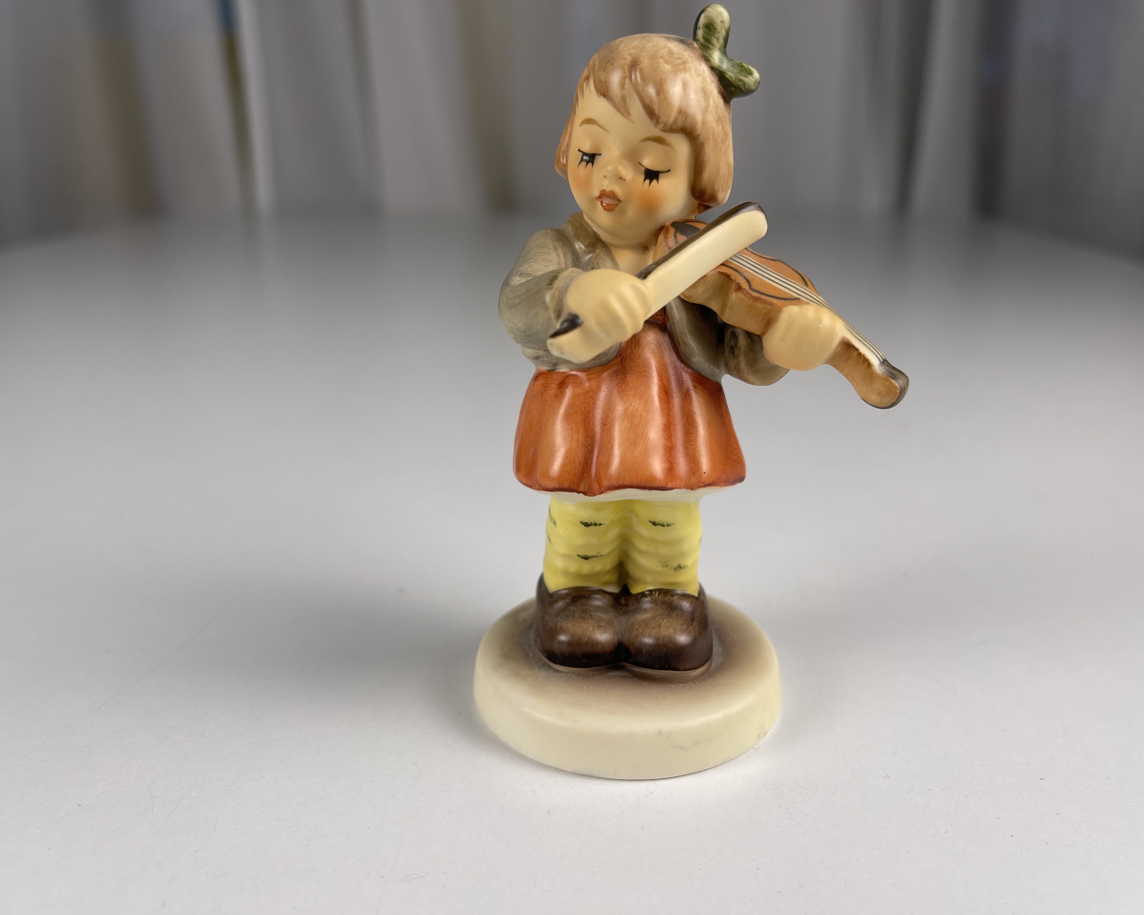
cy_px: 445
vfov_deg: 53.2
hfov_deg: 64.1
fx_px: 914
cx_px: 581
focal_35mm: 27
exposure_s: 1/190
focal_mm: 5.1
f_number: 1.6
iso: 32
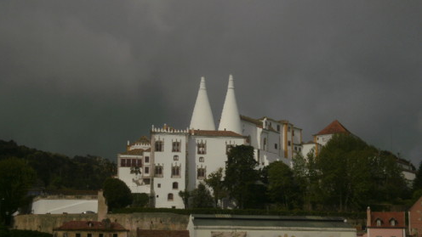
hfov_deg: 37.2
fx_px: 627
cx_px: 210
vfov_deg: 21.4
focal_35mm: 56
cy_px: 146
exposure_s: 1/500
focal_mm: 9.05
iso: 100
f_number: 11.3
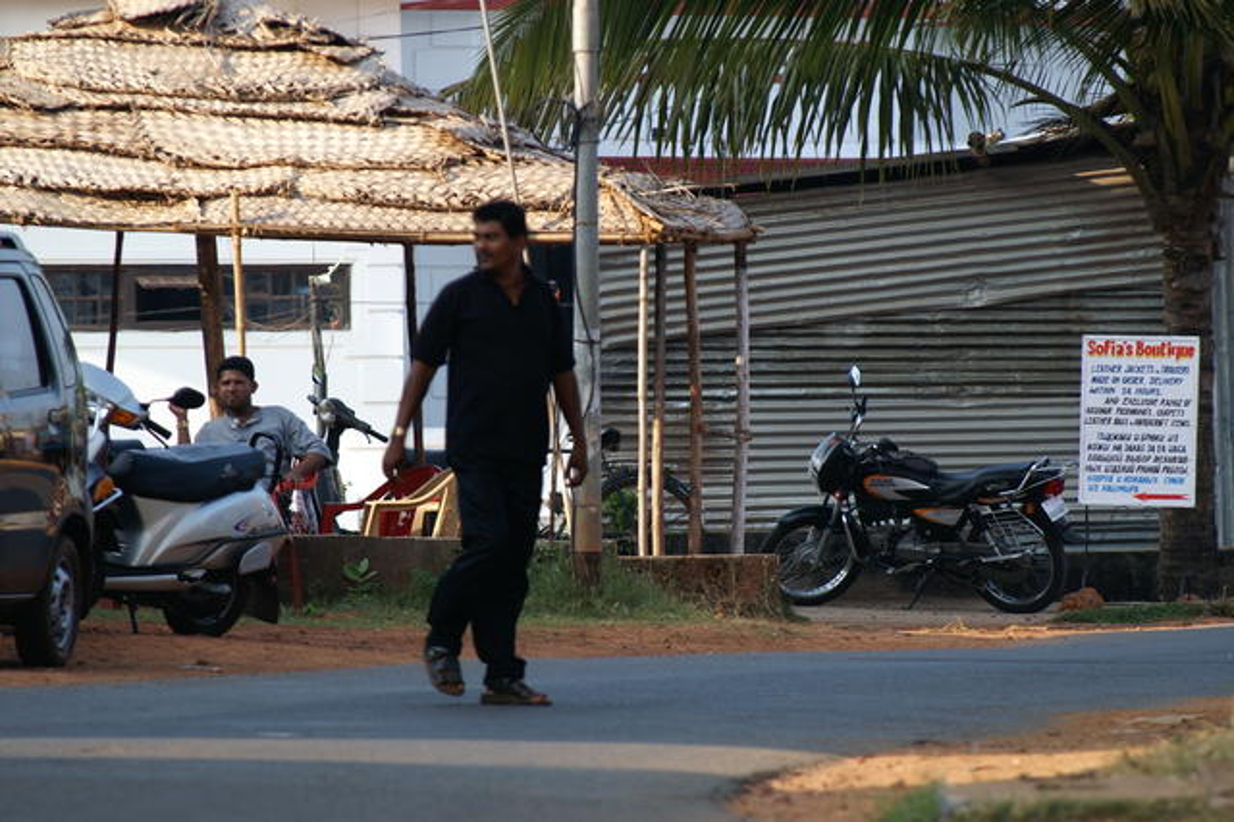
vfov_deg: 3.1
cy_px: 411
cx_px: 617
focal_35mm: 450
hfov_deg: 4.6
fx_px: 15416
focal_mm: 300
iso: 200
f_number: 7.1
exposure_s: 1/250
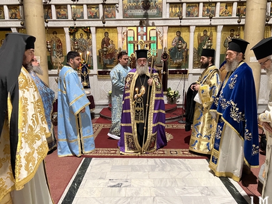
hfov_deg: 63.5
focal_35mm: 28
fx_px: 220
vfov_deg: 49.7
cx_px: 138
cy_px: 100
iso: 640
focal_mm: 5.7
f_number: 1.5
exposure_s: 1/33
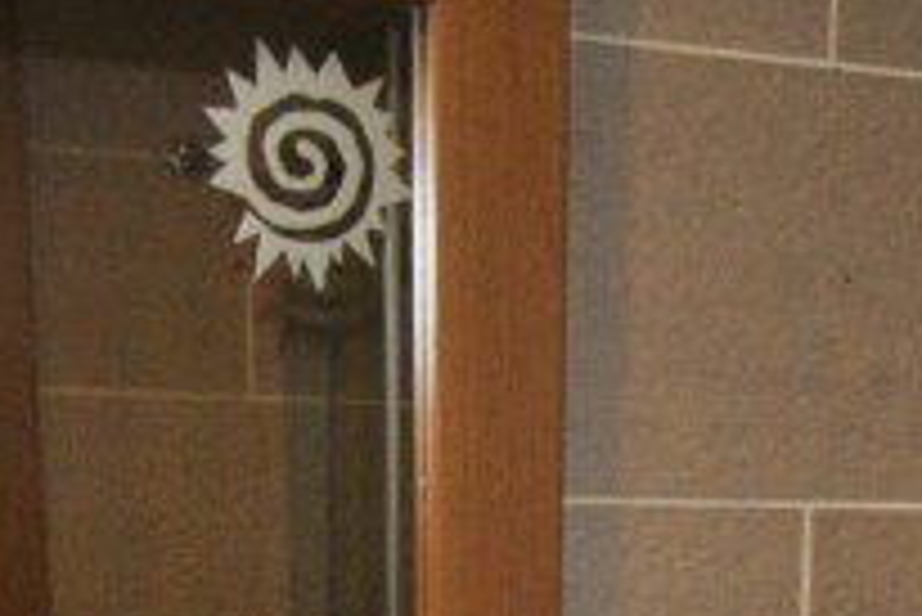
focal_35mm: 84
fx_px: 2153
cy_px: 967
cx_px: 1019
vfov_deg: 14.9
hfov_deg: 22.8
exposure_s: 1/60
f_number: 3.5
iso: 200
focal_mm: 10
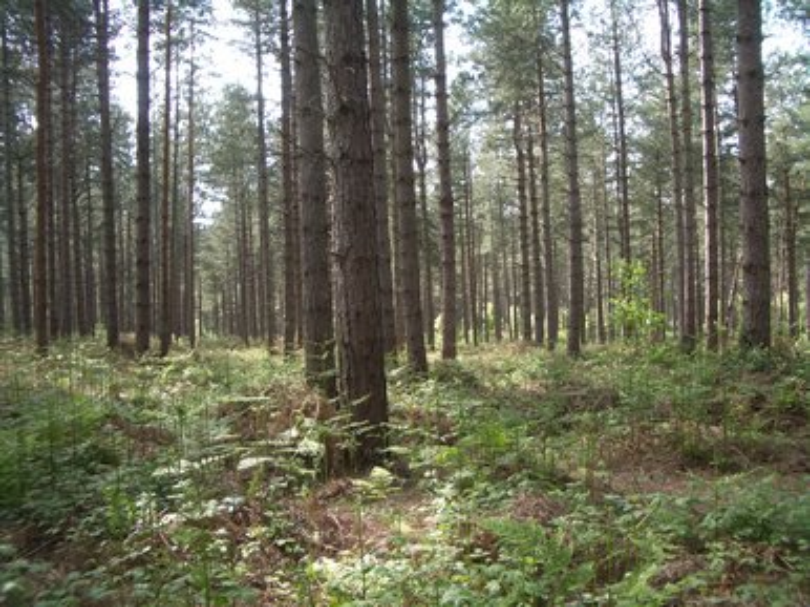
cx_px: 405
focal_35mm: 35
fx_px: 818
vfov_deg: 40.7
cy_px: 304
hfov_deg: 52.7
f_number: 2.6
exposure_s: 1/80
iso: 80
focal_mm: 5.8
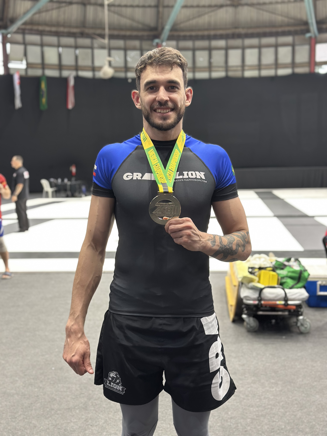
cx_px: 164
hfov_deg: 30.3
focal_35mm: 48
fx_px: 605
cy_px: 218
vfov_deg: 39.7
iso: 160
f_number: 1.78
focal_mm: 6.86
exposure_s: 1/60
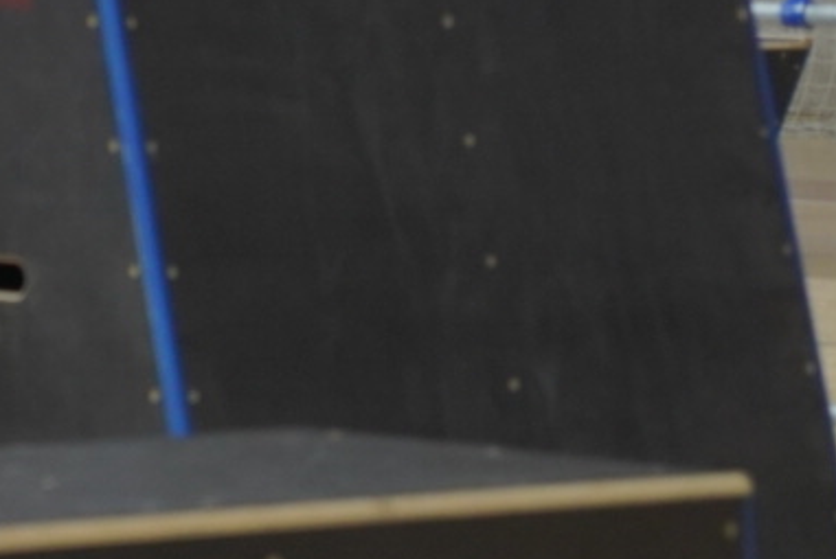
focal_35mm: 318
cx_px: -388
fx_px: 7393
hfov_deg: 6.4
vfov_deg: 4.3
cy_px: -110
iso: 500
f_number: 3.2
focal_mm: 50
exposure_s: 1/200
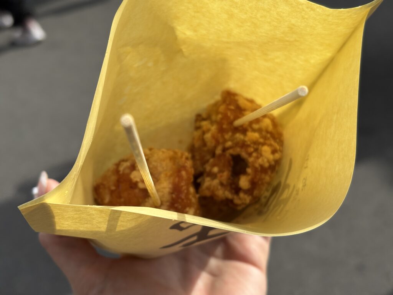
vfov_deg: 28.0
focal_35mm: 52
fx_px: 590
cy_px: 148
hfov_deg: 36.8
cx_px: 196
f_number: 1.6
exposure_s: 1/1949
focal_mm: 5.96
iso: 40
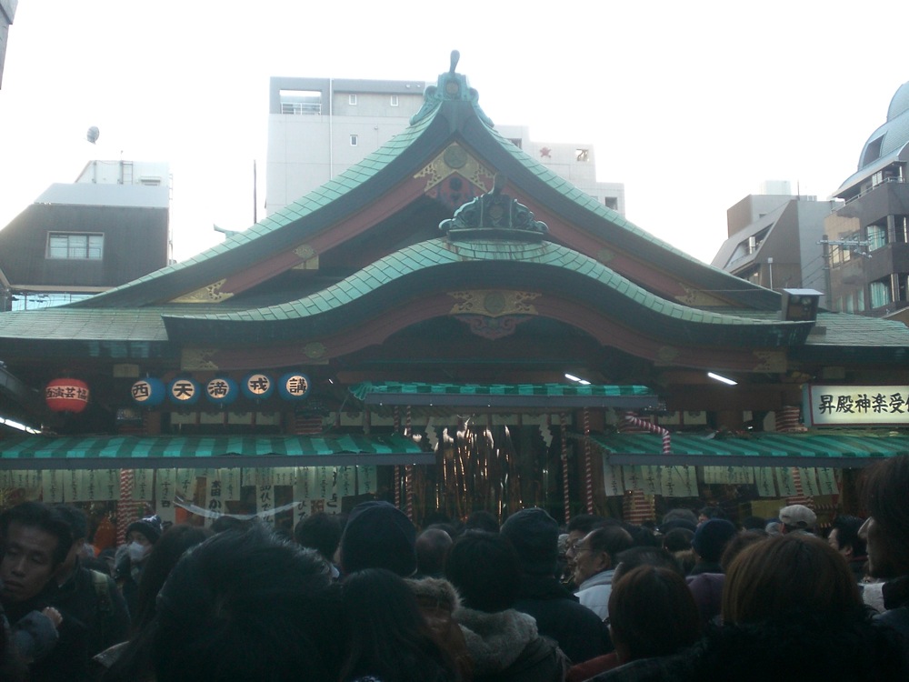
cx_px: 454
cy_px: 341
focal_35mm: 51
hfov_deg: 37.5
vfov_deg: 28.6
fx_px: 1339
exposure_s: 1/80
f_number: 3.6
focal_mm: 8.44
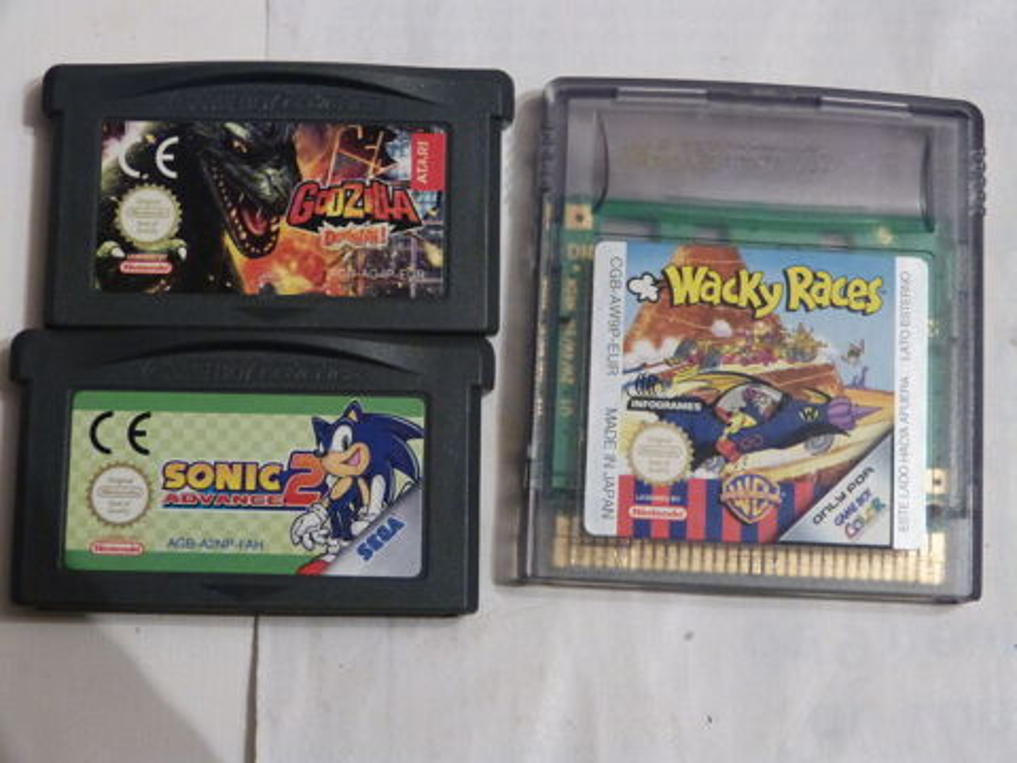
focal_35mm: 72
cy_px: 382
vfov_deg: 20.4
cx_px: 508
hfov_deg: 27.0
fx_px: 2115
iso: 800
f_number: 3.3
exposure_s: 1/15
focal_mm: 12.9
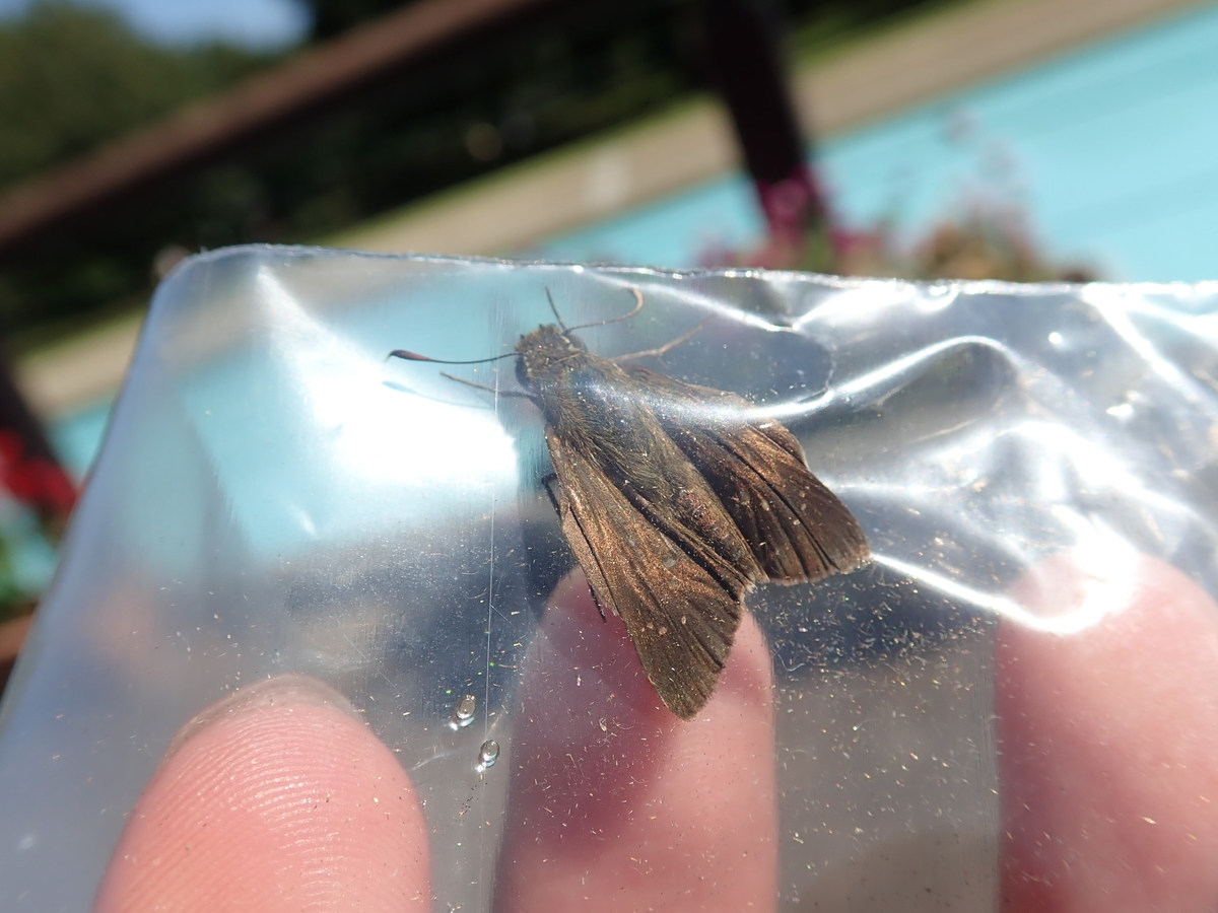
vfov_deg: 46.8
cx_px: 609
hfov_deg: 60.0
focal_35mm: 30
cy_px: 456
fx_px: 1056
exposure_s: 1/160
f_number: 9
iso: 100
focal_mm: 5.5
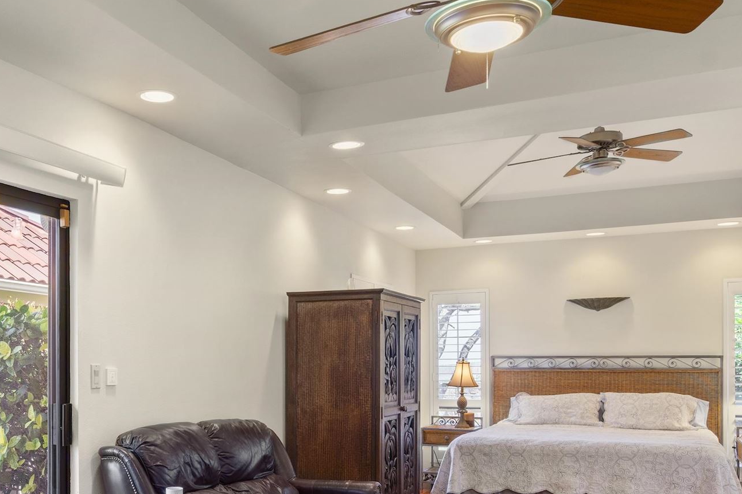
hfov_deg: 48.7
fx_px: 783
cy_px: 349
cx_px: 185
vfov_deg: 34.6
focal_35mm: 38
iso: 100
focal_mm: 16
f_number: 8
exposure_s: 1/2.5
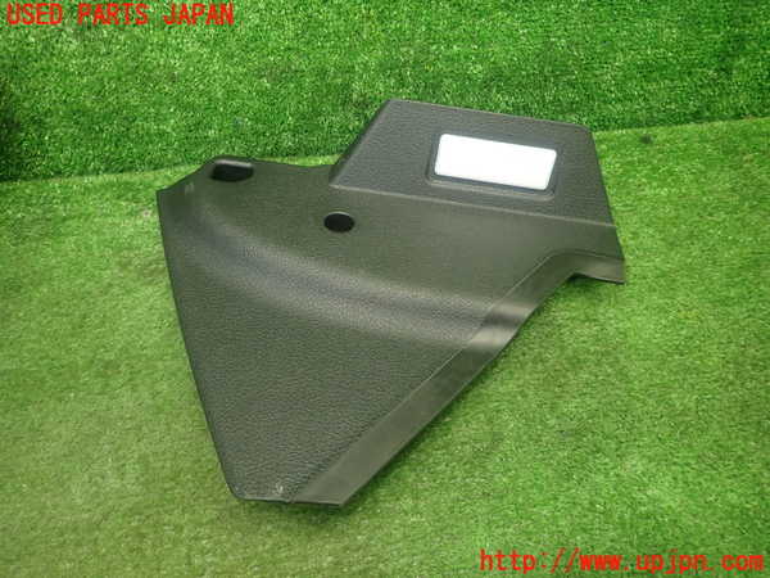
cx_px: 385
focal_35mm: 25
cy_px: 289
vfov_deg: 54.9
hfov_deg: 69.4
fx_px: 556
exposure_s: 1/30
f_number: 2
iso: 200
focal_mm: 4.5
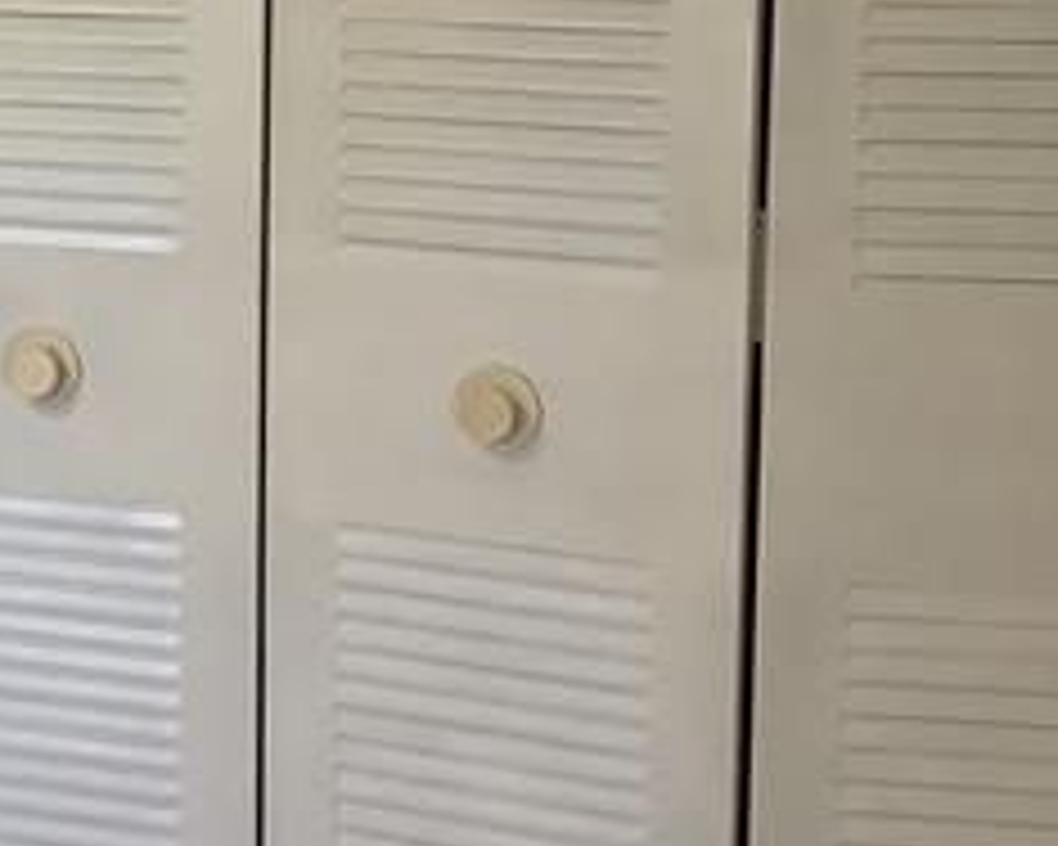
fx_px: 3225
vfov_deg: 14.8
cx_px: -518
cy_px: 72
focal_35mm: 103
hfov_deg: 16.9
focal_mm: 3.3
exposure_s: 1/50
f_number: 2.4
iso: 80
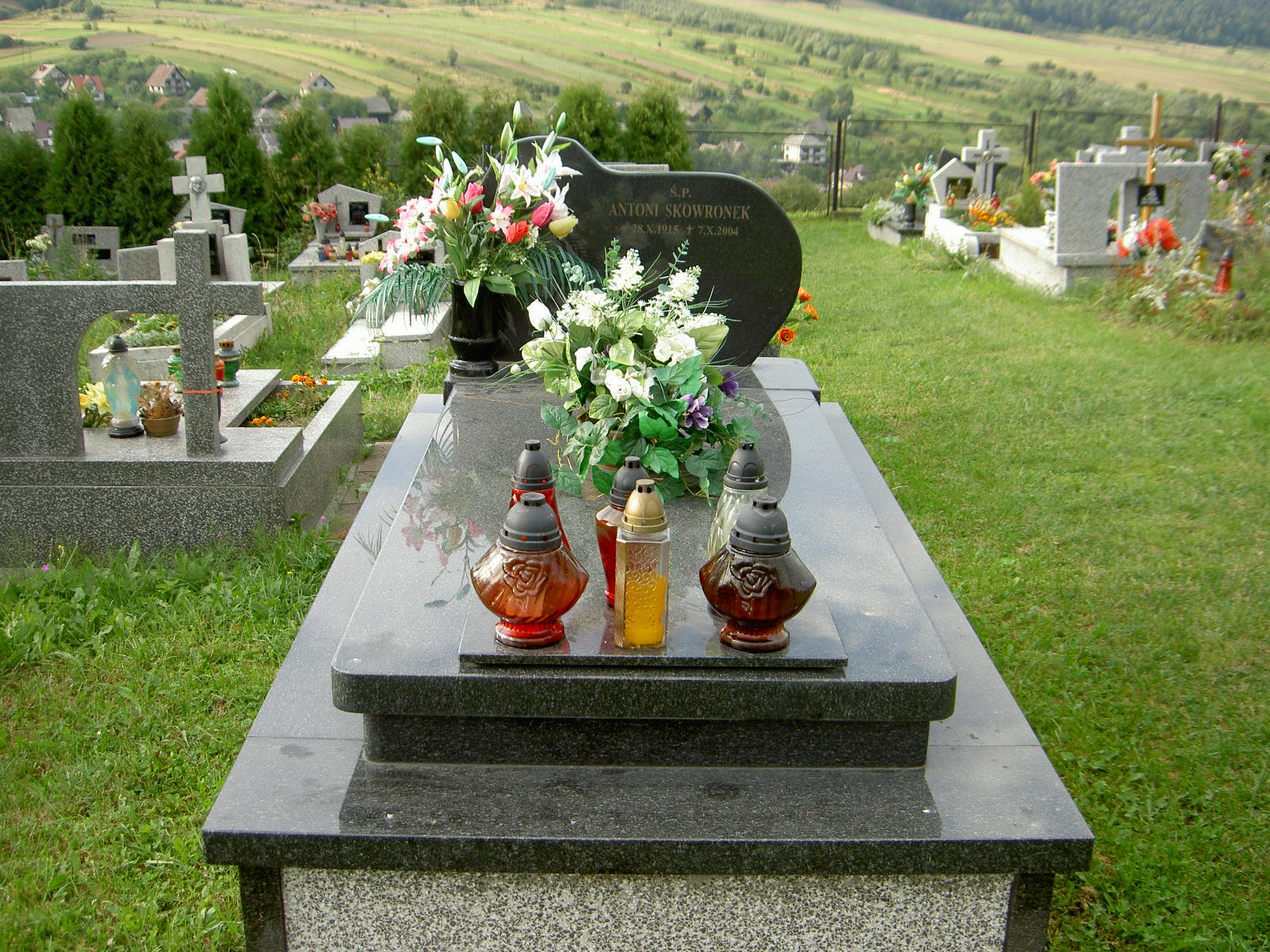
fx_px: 1431
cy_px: 476
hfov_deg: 47.9
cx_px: 635
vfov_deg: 36.8
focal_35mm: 39
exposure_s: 1/160
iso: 50
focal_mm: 8
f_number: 2.8
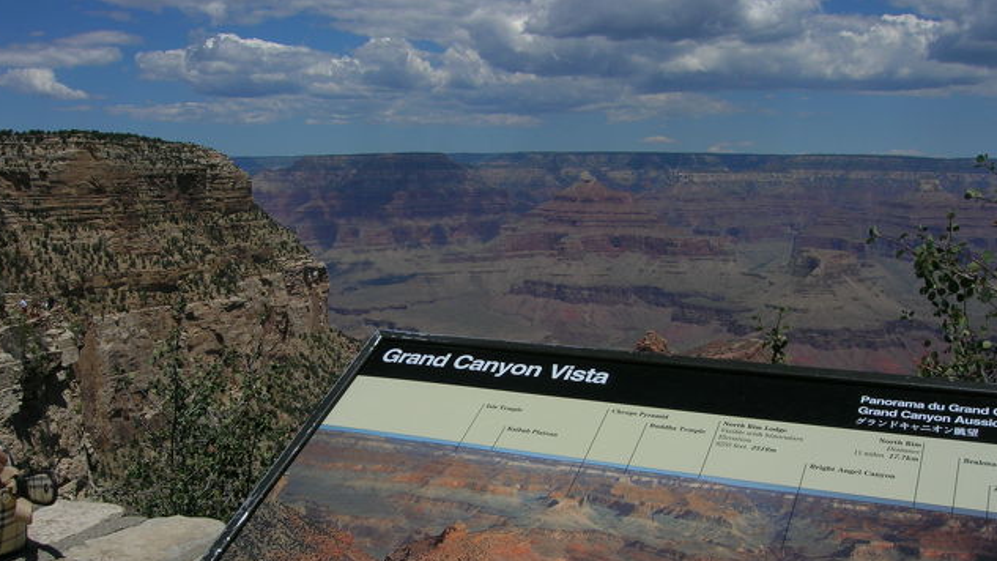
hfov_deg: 52.8
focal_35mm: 38
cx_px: 488
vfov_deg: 31.1
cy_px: 344
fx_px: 1005
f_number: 4.9
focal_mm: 5.7
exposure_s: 1/1374
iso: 50
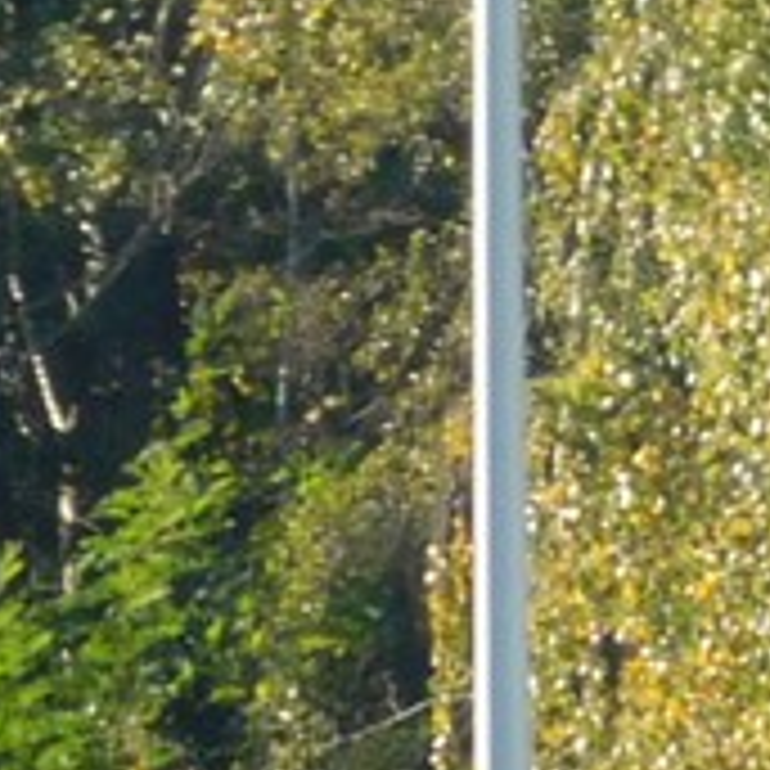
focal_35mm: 1632
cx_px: 1801
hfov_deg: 1.1
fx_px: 41071
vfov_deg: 1.1
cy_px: 1322
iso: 400
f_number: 6
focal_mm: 62.4
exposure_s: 1/250
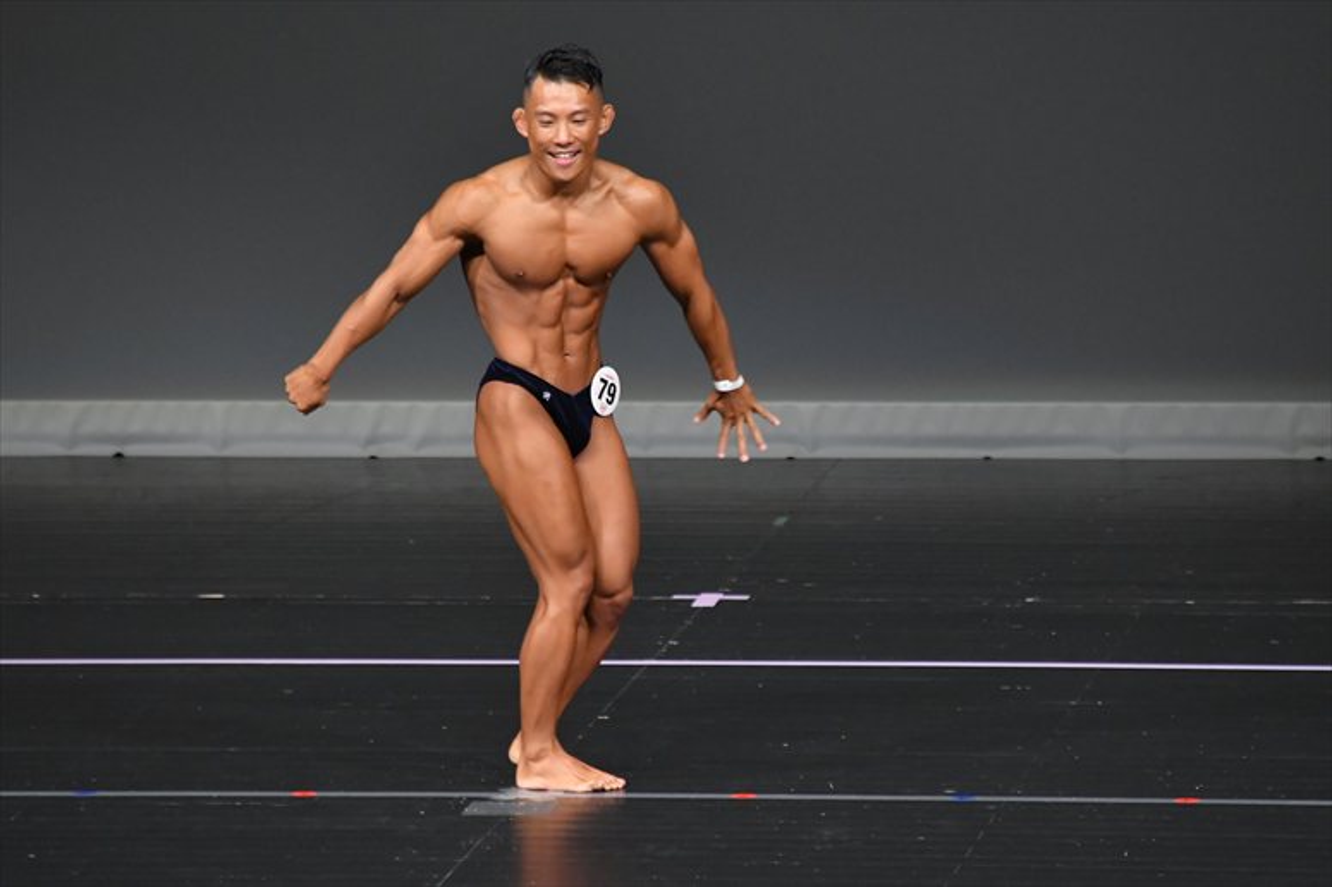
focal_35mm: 450
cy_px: 444
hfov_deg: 4.6
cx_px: 666
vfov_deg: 3.1
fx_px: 16642
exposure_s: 1/400
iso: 4000
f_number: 5.6
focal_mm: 300
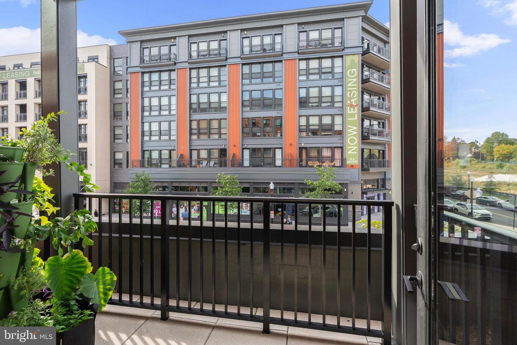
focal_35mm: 16
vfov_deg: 73.8
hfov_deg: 96.7
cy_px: 172
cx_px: 258
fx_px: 230
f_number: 8
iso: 800
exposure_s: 1/200
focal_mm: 16
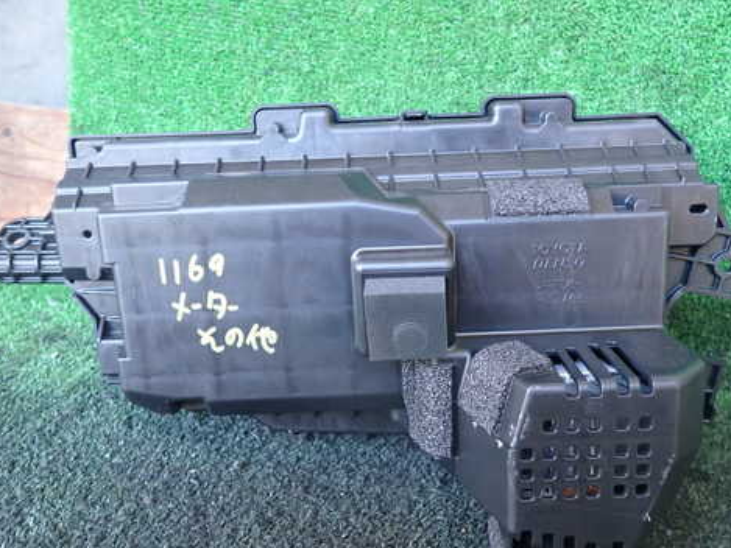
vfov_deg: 44.2
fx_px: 676
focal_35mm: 32
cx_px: 382
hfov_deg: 56.8
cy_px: 276
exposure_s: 1/30
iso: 250
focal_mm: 4.5
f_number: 2
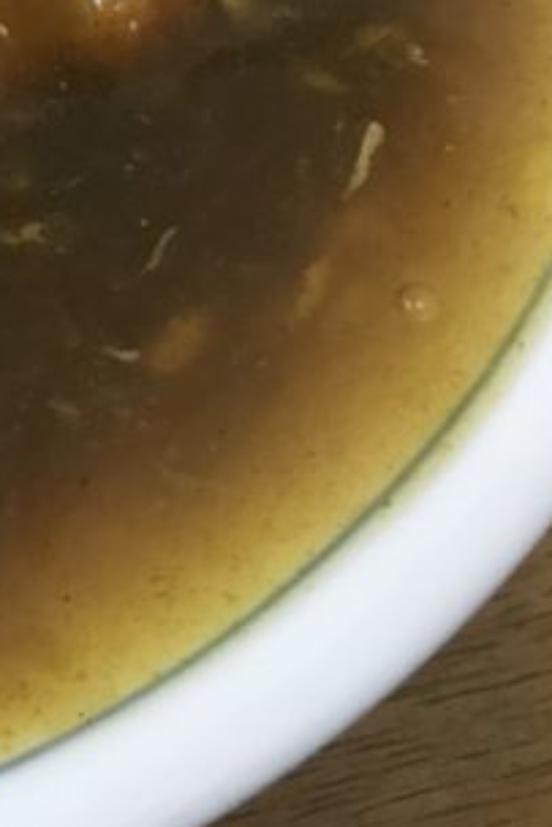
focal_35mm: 98
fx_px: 2251
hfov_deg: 11.7
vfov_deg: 19.9
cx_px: -729
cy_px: -71
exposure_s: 1/30
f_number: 1.8
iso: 32
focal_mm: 3.99
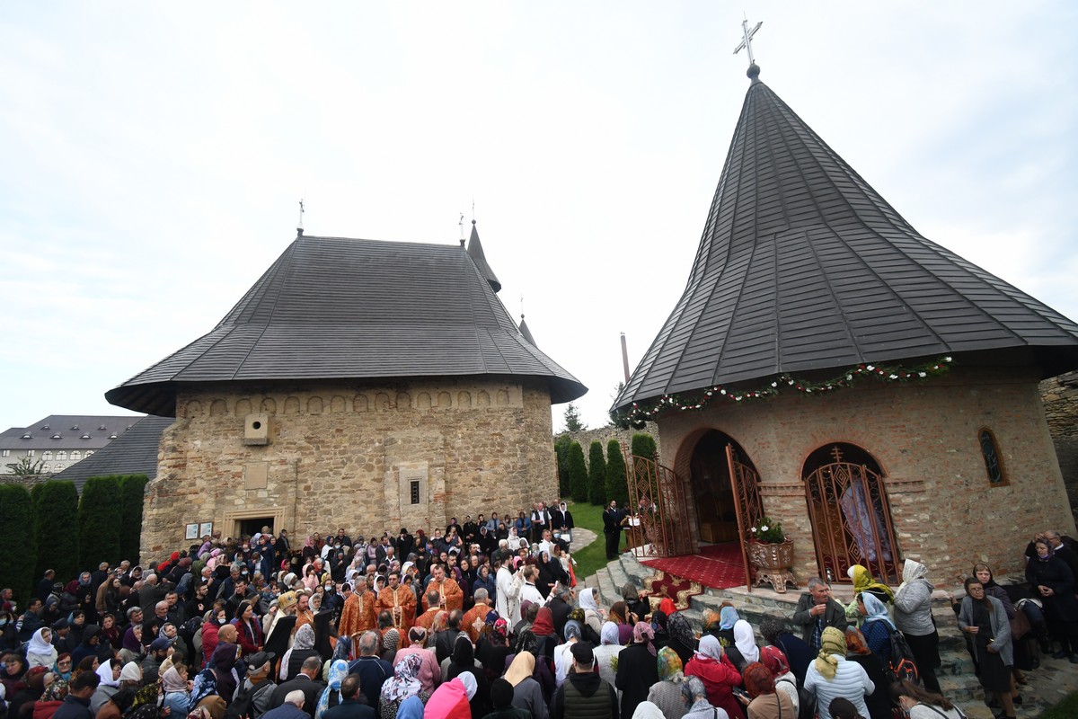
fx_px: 449
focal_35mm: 15
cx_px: 539
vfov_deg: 77.3
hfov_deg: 100.4
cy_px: 360
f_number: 4.5
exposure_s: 1/500
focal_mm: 10
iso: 1000
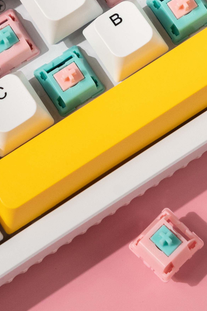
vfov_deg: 8.7
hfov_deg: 5.8
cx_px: 142
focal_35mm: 235
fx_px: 2028
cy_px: -28
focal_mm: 70
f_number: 9
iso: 800
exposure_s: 1/125
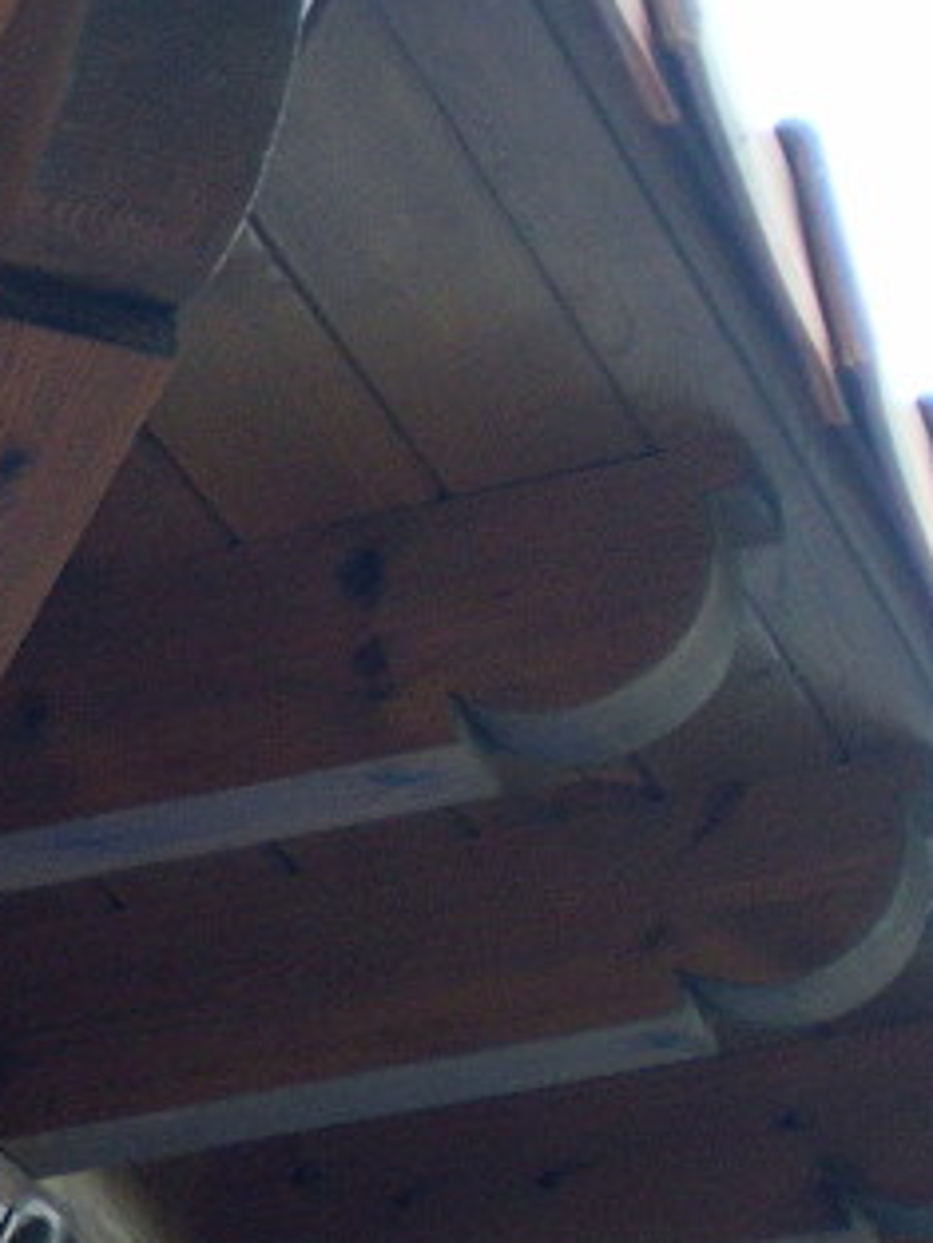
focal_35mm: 161
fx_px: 5782
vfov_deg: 12.2
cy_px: 921
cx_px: -727
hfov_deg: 8.9
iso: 160
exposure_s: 1/50
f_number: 3.5
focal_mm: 7.4
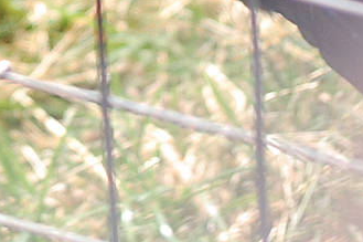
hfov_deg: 4.3
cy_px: -292
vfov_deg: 2.8
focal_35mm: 481
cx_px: -268
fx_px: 4847
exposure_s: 1/500
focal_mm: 66
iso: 400
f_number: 5.6
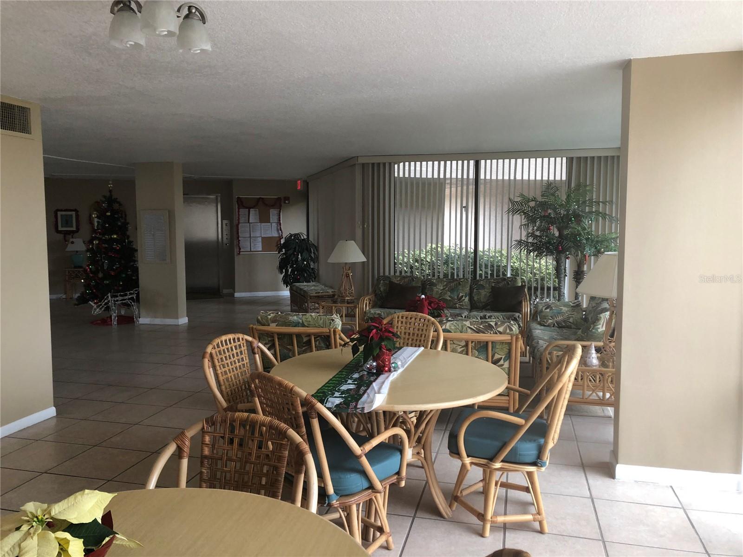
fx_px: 601
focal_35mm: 28
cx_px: 372
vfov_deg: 49.7
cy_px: 278
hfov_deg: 63.4
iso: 40
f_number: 1.8
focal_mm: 3.99
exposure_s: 1/24
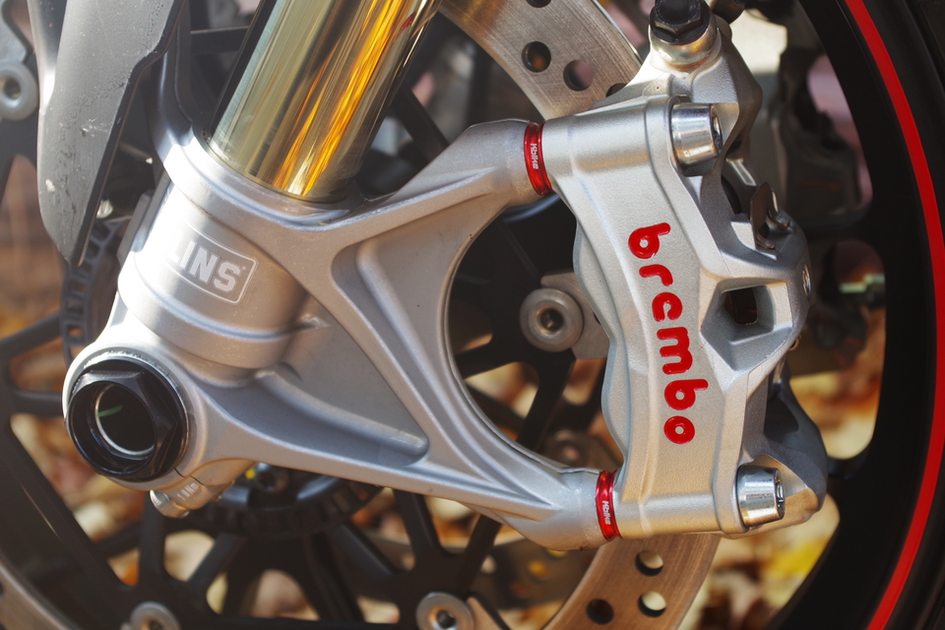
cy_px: 315
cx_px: 472
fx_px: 1496
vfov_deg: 23.8
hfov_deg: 35.1
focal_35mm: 57
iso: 100
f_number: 5
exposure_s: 1/125
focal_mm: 37.5
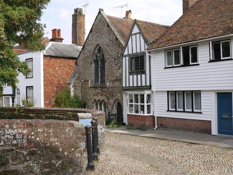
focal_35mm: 44
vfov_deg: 32.9
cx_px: 116
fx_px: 296
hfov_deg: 42.9
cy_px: 88
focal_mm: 22
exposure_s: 1/160
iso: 100
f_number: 8
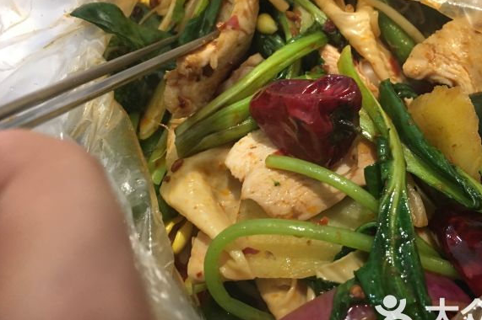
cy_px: 138
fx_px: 495
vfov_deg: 35.8
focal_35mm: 37
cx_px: 291
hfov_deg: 51.5
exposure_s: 1/33
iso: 200
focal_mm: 4.15
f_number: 2.2
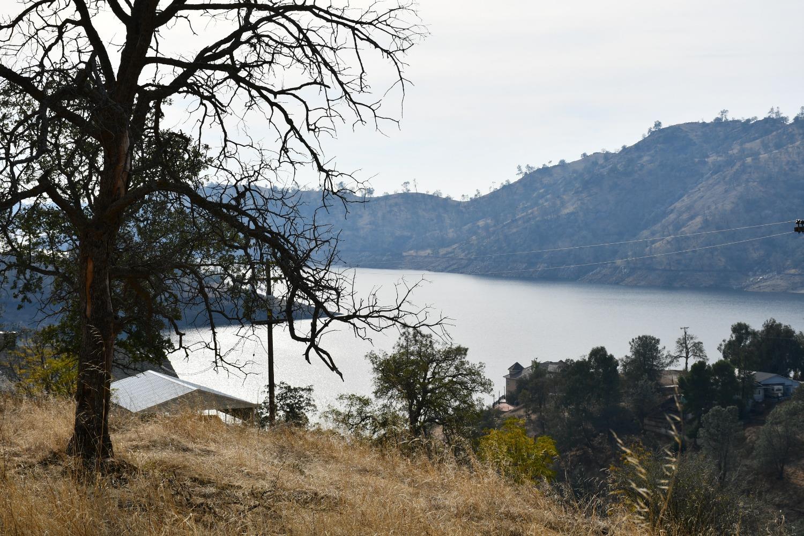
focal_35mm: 63
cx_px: 402
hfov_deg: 31.9
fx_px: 1407
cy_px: 268
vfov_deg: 21.6
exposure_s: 1/400
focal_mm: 42
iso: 100
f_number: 10
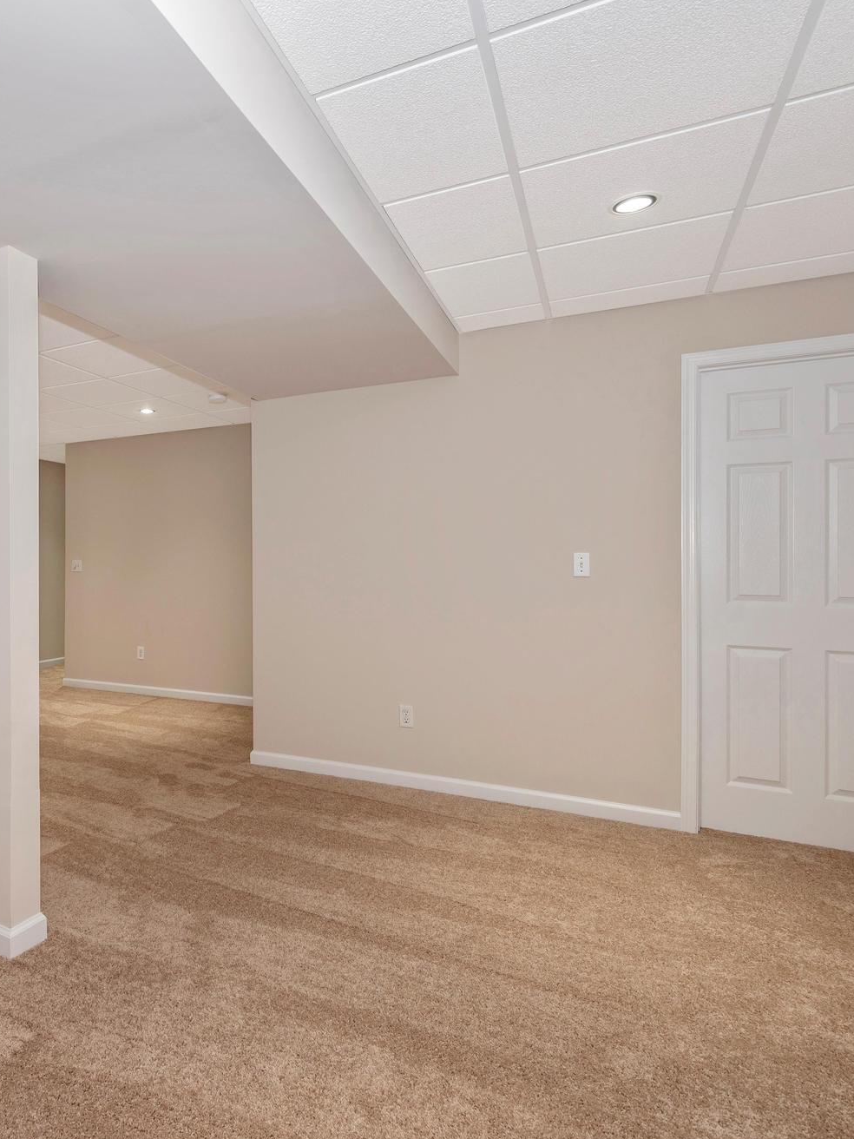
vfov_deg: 79.0
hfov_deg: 59.4
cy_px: 561
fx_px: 691
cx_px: 195
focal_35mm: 21
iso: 320
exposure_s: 1/20
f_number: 8
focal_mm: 14
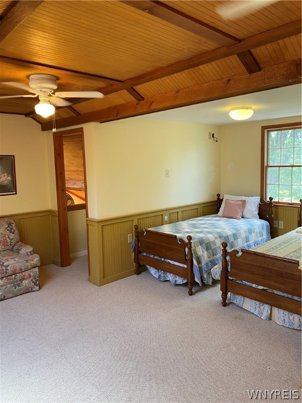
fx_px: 302
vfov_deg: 67.3
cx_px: 151
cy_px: 202
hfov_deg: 53.1
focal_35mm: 26
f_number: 1.8
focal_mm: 4.25
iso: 80
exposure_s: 1/60
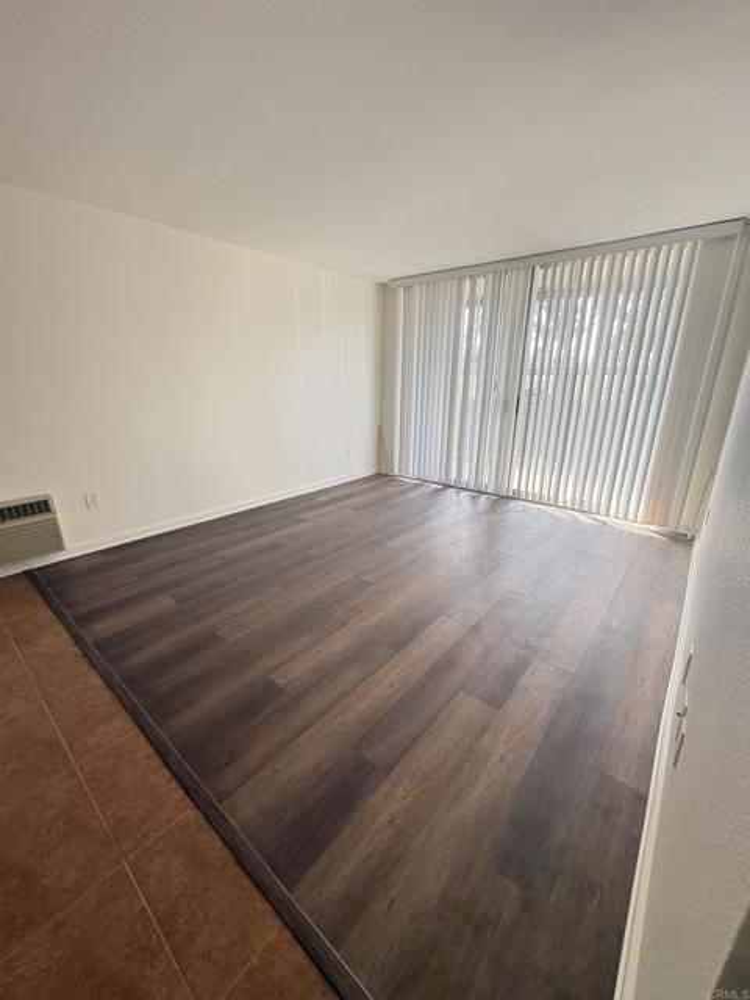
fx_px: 404
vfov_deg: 102.1
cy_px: 500
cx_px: 375
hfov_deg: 85.7
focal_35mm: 14
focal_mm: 2.22
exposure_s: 1/81
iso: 200
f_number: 2.2
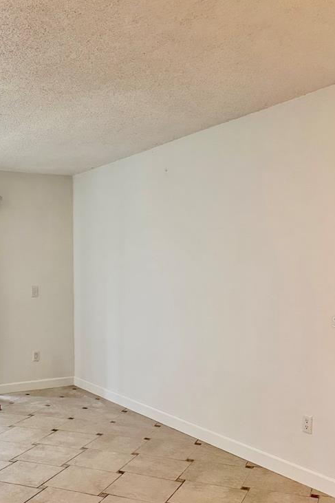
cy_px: 321
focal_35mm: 41
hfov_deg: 32.1
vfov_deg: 46.9
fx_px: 573
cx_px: 87
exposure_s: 1/120
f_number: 1.78
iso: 125
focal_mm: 6.86
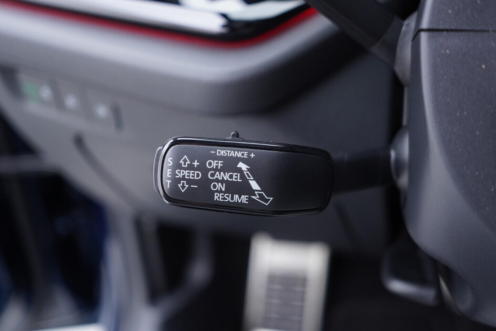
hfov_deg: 53.1
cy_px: 166
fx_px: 496
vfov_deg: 36.9
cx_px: 248
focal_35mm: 36
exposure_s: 1/40
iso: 400
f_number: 2.8
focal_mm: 24
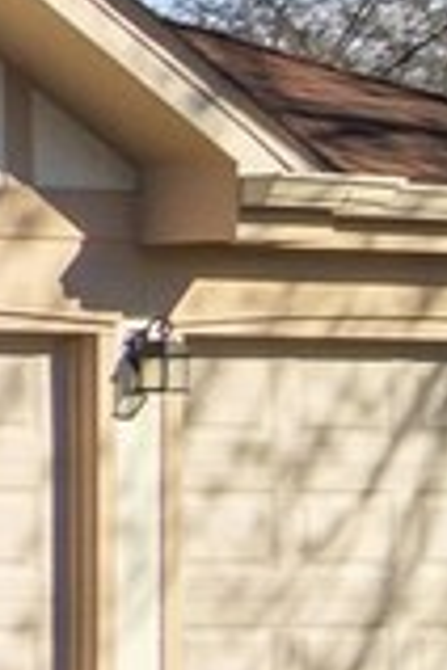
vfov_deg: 11.2
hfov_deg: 4.5
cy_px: 295
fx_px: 3408
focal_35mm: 183
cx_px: -2602
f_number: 8
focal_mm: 12
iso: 200
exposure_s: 1/1600
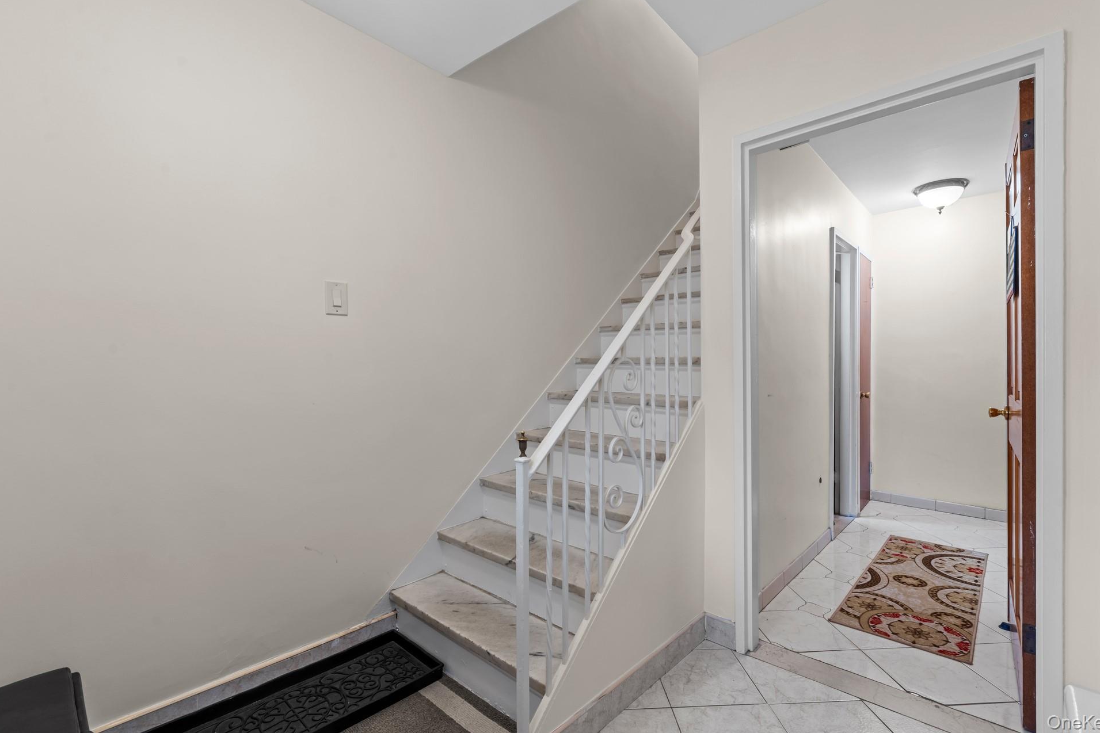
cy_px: 343
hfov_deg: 100.3
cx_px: 574
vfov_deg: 77.2
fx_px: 458
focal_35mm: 15
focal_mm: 14
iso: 400
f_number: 10
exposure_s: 1/2
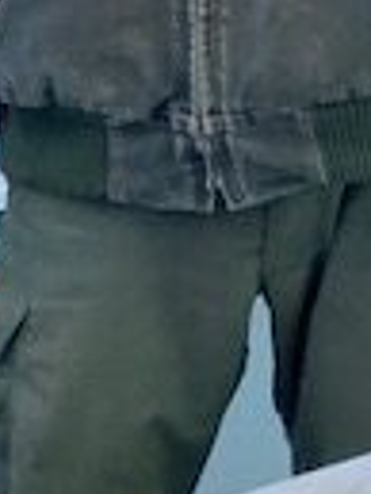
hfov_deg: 11.3
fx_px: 1840
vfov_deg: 14.2
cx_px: 440
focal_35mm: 129
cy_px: -260
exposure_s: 1/458
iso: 32
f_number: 1.8
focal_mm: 4.25
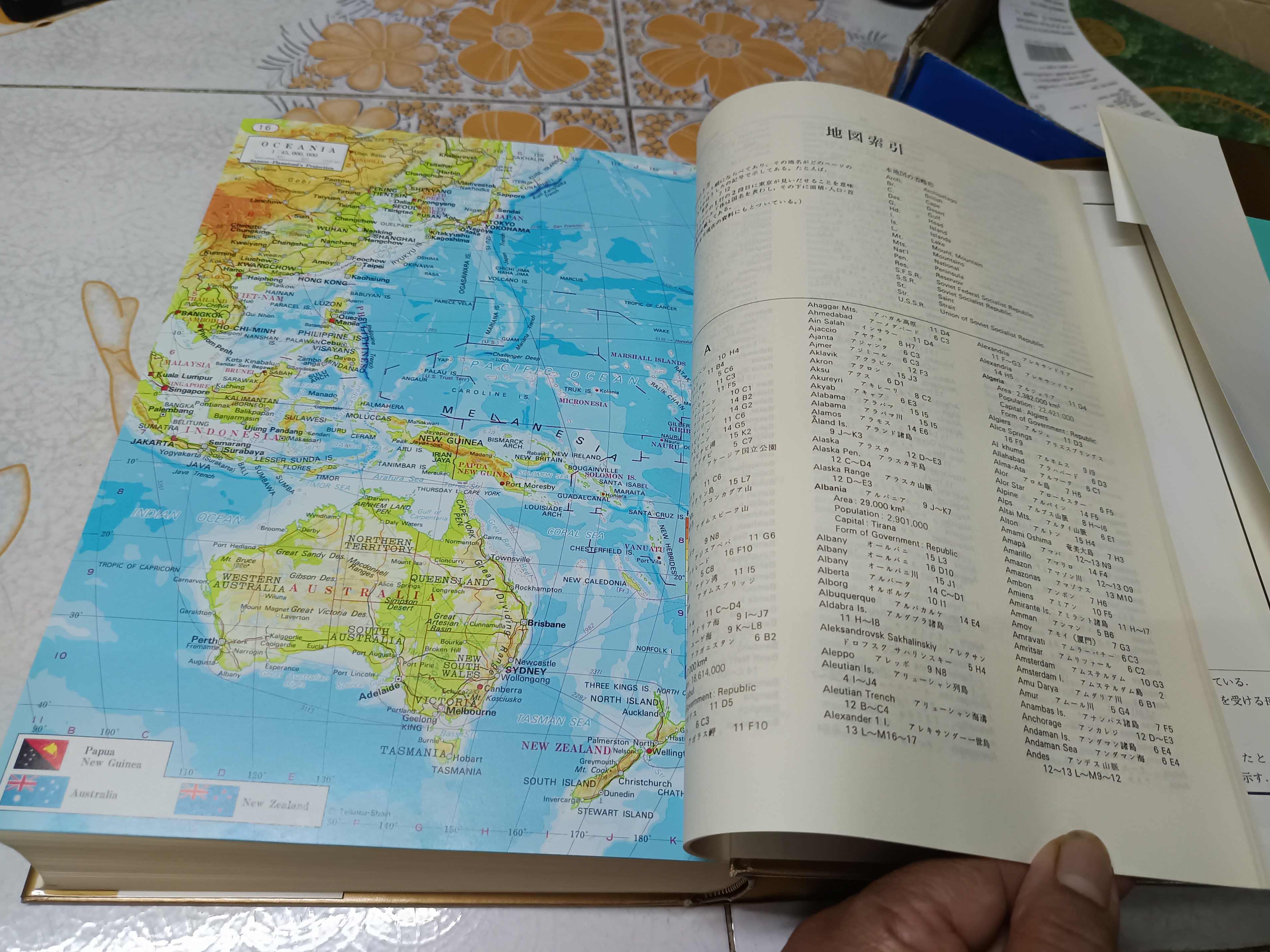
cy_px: 470
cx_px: 657
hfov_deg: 69.4
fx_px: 917
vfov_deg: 54.9
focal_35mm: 25
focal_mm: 5.31
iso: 972
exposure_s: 1/50
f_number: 1.7
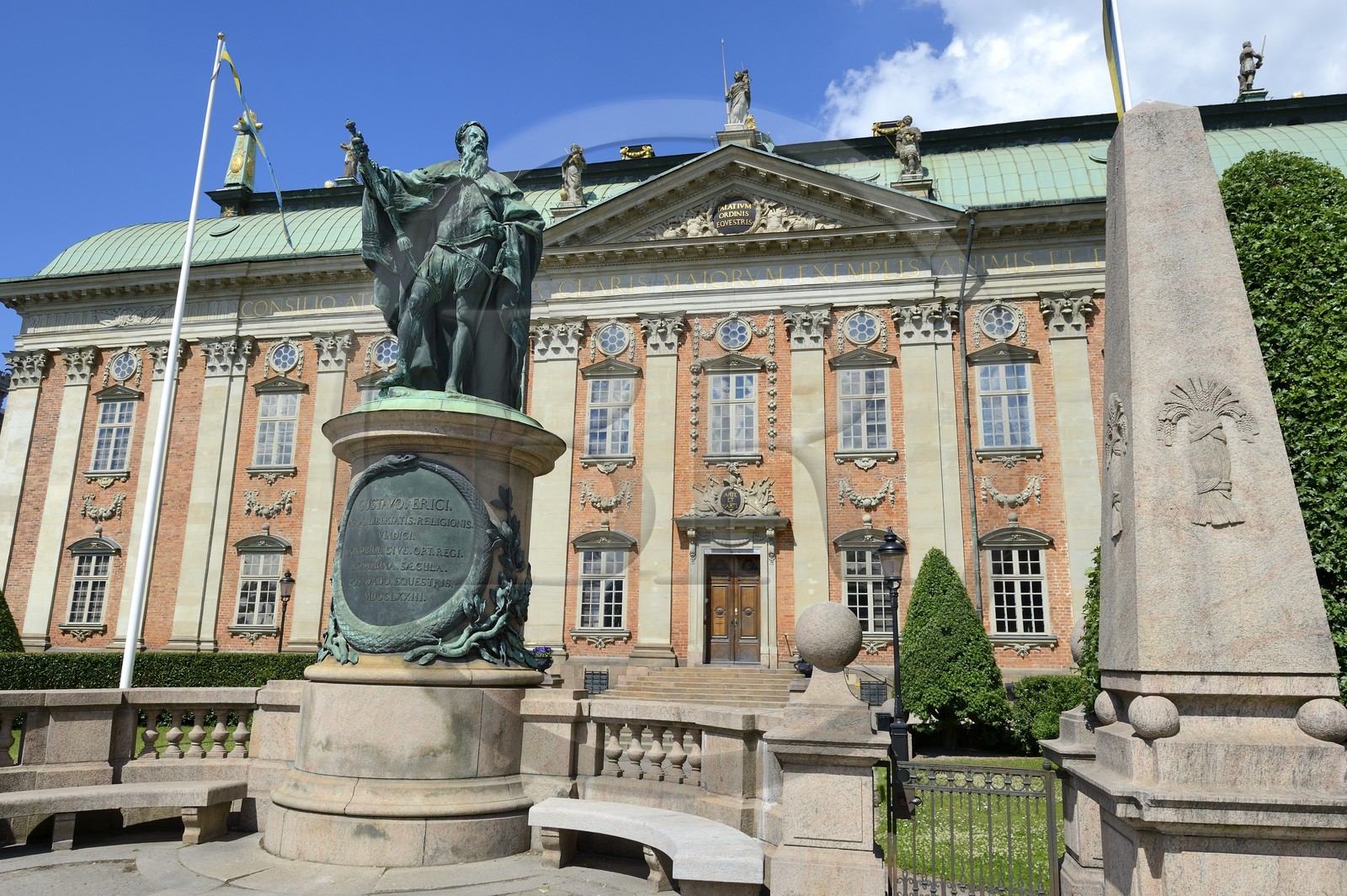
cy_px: 448
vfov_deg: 53.1
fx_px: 897
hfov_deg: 73.8
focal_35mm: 24
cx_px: 674
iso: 100
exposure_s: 1/250
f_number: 9
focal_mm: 24
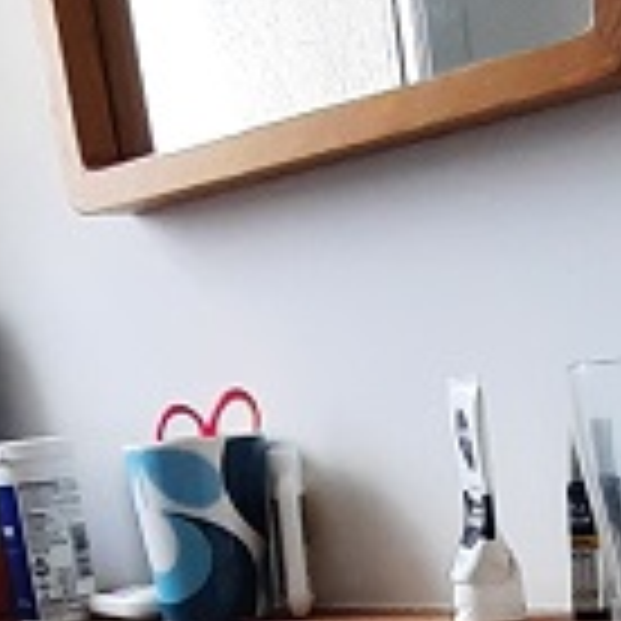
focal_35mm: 93
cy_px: 1318
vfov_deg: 14.7
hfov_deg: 18.4
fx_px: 1888
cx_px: 549
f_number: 2.2
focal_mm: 1.74
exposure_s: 1/100
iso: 64
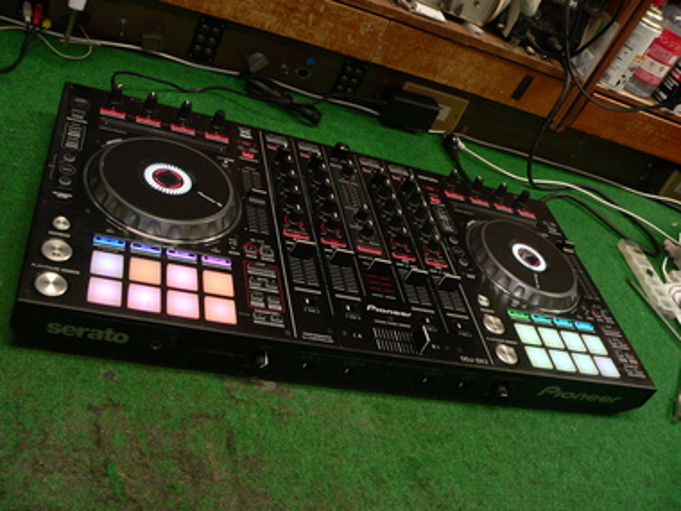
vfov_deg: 39.7
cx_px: 340
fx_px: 708
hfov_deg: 51.4
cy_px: 256
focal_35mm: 36
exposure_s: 1/30
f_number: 2.8
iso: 200
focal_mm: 6
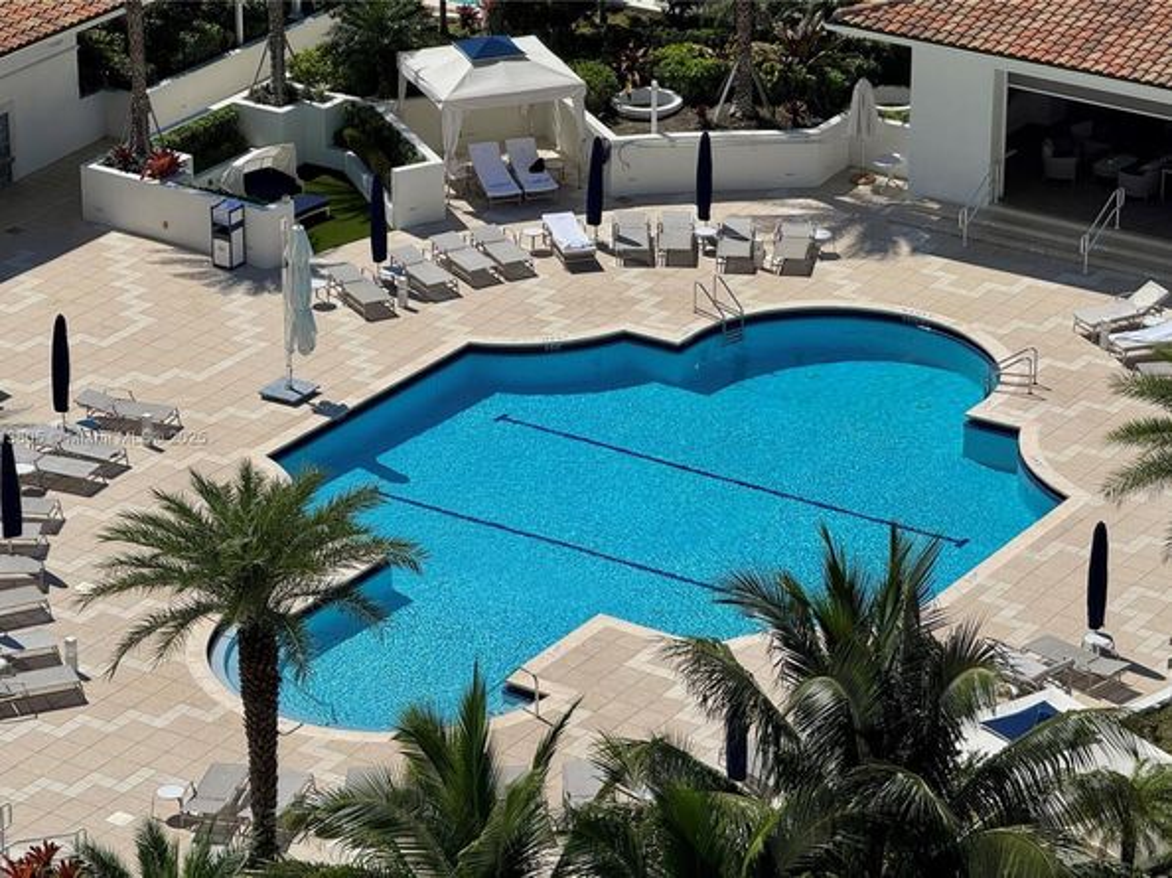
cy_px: 439
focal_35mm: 120
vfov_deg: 12.3
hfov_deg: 16.4
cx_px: 586
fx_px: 4061
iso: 40
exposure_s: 1/3195
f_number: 2.8
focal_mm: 15.66
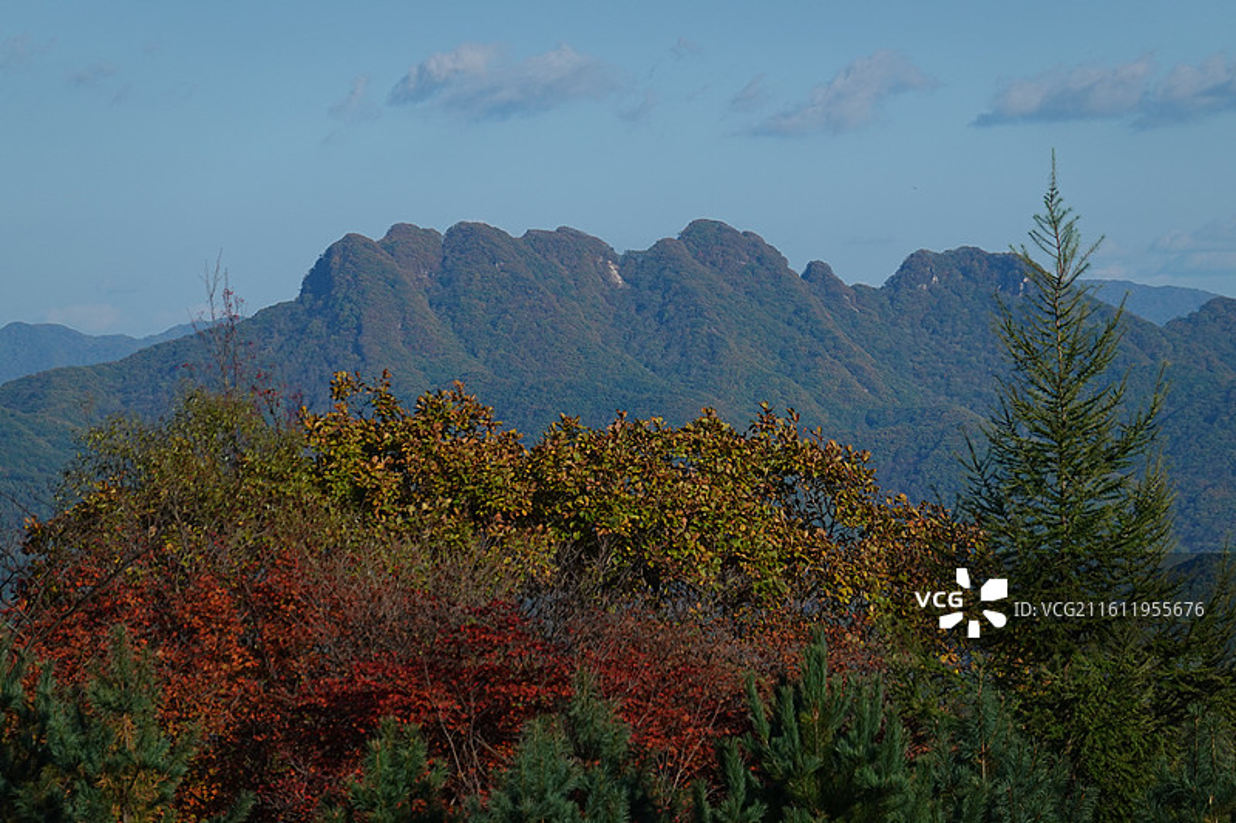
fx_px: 6590
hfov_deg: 10.7
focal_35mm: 192
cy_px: 412
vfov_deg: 7.2
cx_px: 618
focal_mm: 69.49
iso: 125
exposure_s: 1/800
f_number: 5.6
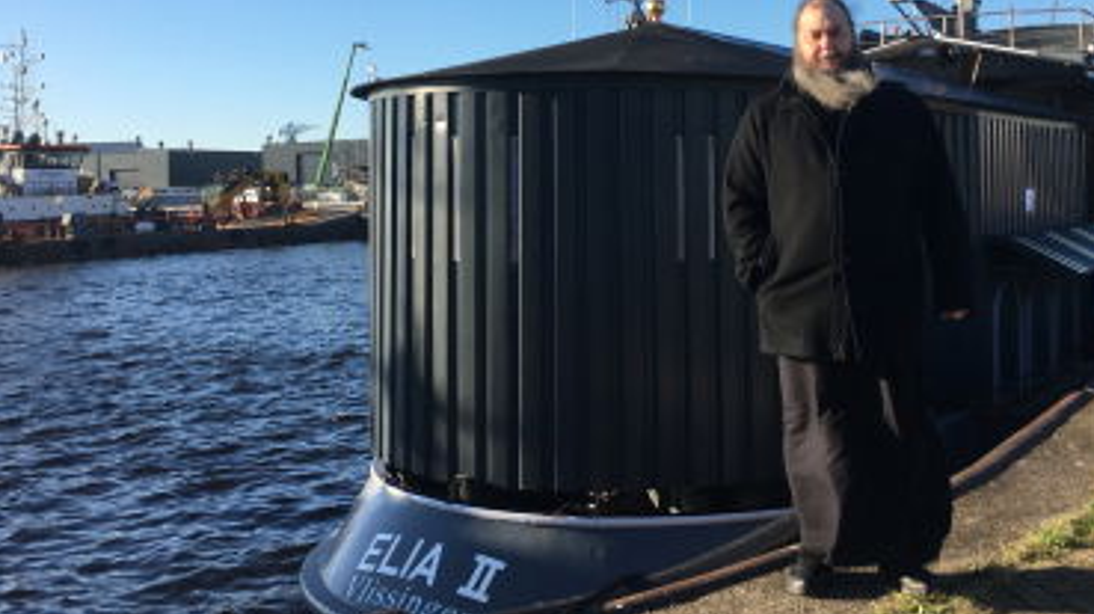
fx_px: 928
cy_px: 271
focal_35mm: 32
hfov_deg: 61.1
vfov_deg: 36.6
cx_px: 550
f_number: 2.2
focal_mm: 4.15
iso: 25
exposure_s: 1/962
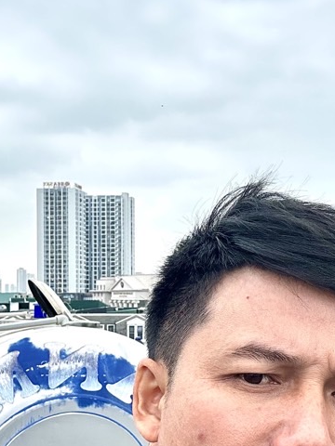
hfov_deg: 22.8
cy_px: 295
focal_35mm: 64
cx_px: 220
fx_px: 826
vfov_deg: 30.1
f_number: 1.9
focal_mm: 2.69
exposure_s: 1/231
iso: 25
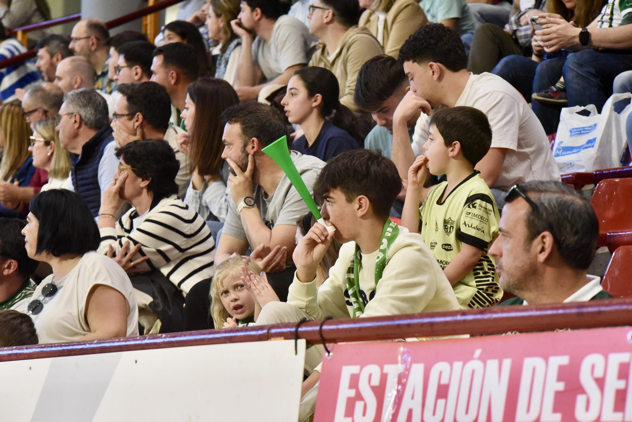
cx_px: 316
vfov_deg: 7.9
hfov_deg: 11.7
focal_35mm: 175
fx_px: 3073
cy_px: 211
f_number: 8
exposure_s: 1/250
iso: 9000
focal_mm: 175
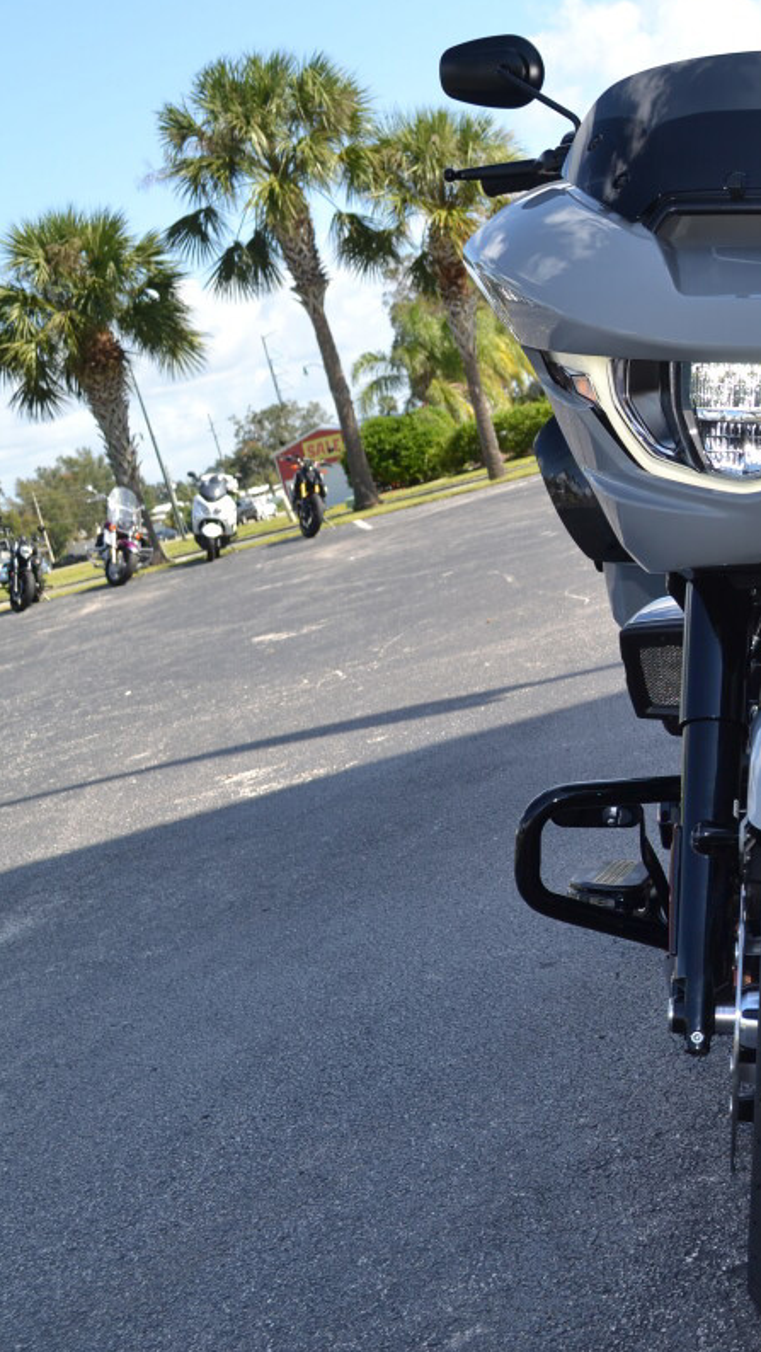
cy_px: 673
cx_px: 855
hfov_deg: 20.1
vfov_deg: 36.6
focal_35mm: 57
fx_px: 2043
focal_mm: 24
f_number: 6.3
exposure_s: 1/200
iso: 100
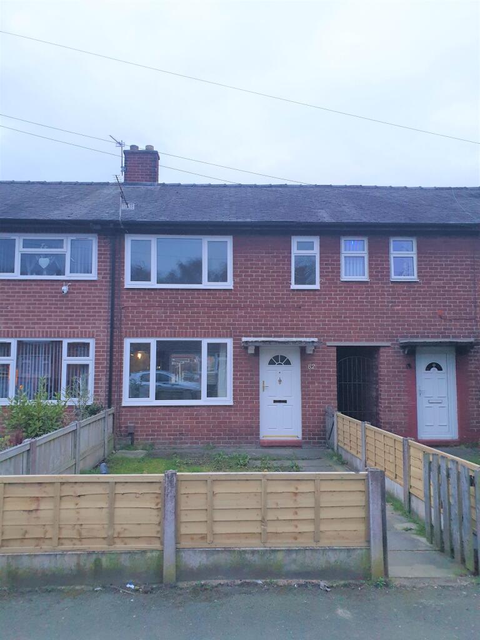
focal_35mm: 26
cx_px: 240
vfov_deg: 67.3
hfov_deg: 53.1
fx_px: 481
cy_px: 320
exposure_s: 1/50
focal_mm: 4.3
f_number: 2.4
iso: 200
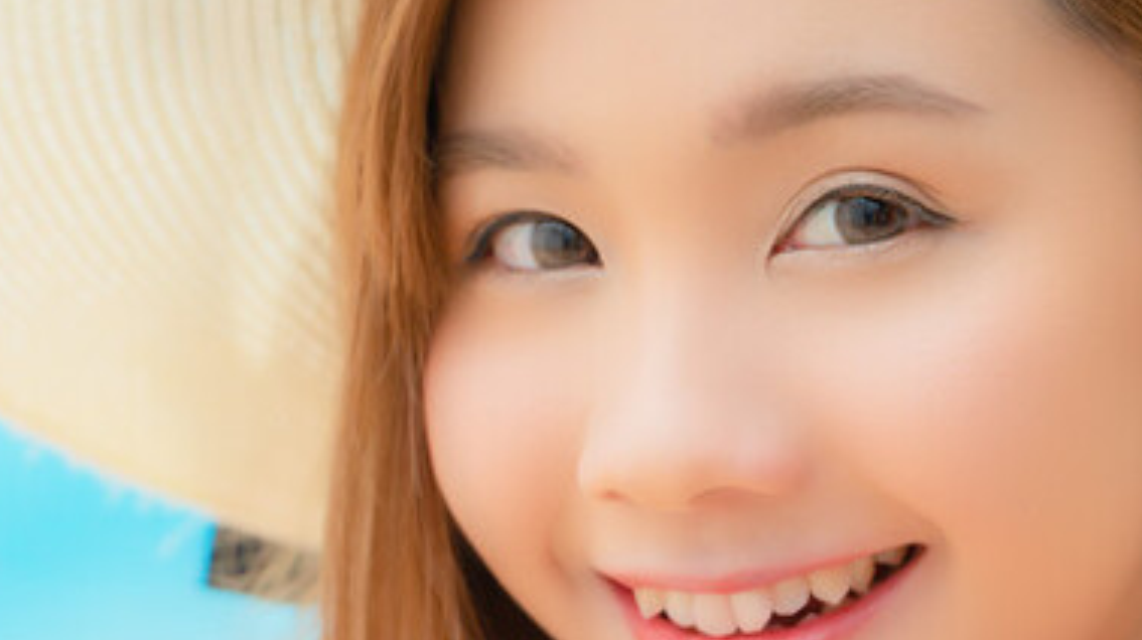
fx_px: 17127
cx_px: 221
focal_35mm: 566
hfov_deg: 3.8
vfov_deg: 2.1
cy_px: 1103
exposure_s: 1/320
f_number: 4
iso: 100
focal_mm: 170
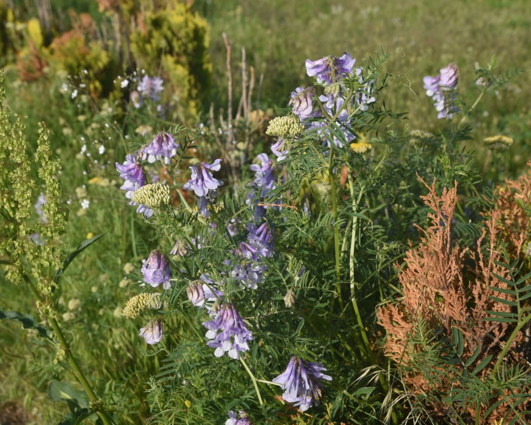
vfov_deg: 26.7
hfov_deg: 33.0
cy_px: 210
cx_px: 261
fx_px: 896
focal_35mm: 57
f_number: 10
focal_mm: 50
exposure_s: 1/200
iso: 160
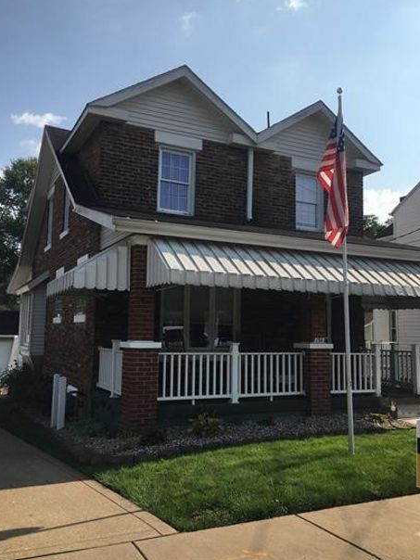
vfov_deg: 56.8
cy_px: 278
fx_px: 518
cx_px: 209
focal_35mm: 32
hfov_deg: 44.2
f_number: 2.2
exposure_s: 1/1789
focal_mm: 4.15
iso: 25
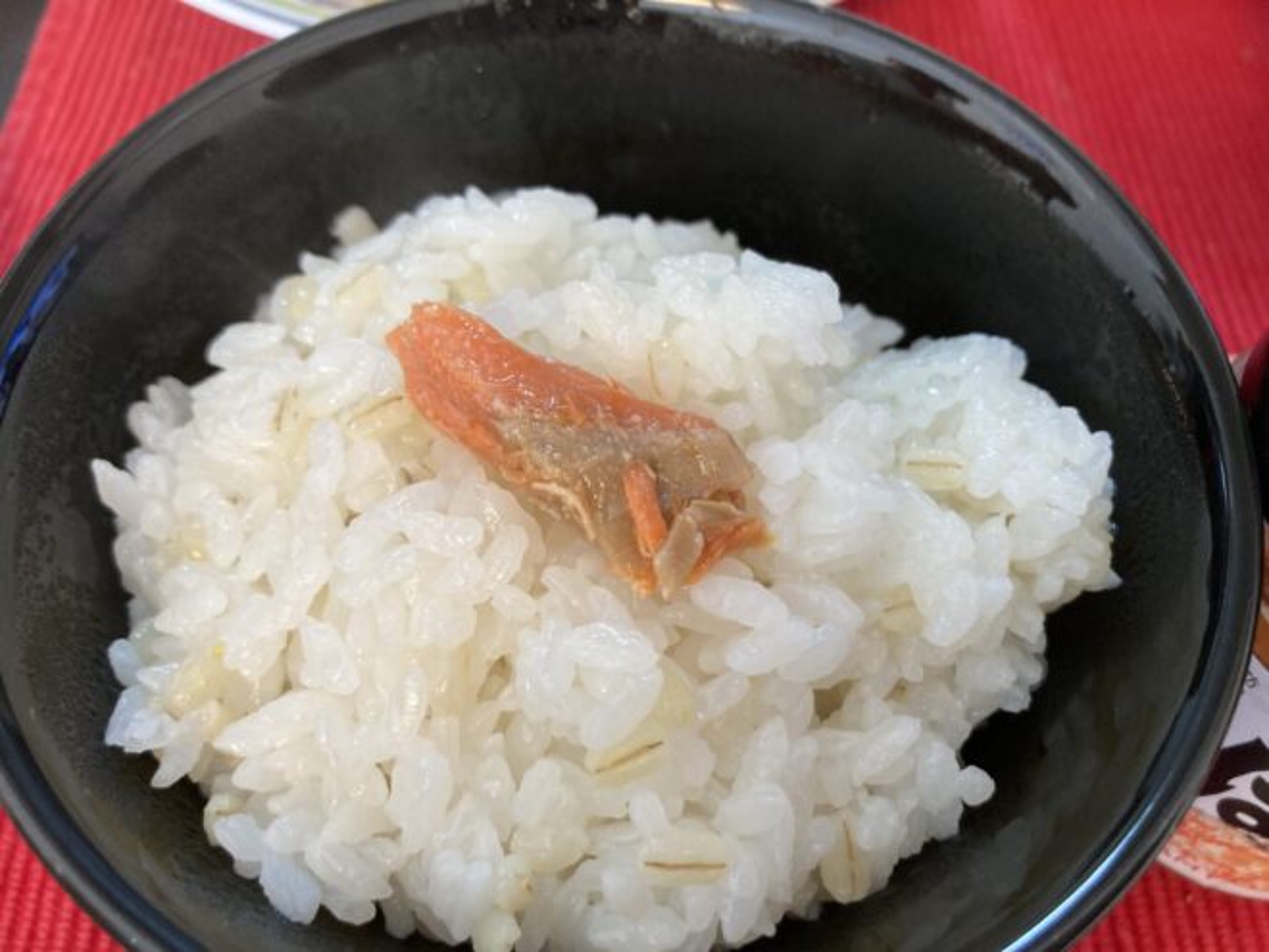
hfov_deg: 63.4
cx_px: 634
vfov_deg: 49.7
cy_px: 476
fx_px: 1026
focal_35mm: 28
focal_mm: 3.99
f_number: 1.8
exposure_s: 1/60
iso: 80
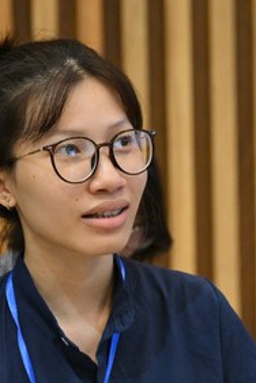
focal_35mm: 196
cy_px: 341
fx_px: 2091
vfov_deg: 10.4
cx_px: 127
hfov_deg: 7.0
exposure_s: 1/250
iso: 8000
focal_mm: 85
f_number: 4
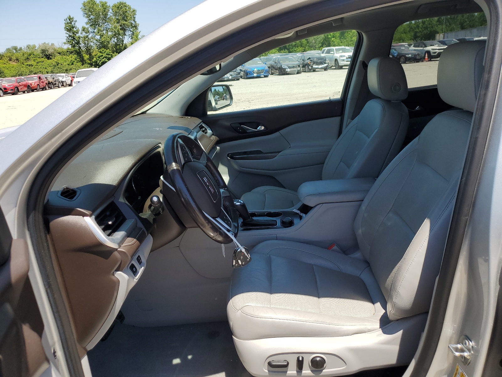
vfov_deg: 53.1
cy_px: 188
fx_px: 377
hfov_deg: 67.3
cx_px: 251
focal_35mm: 26
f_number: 1.5
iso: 50
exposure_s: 1/1667
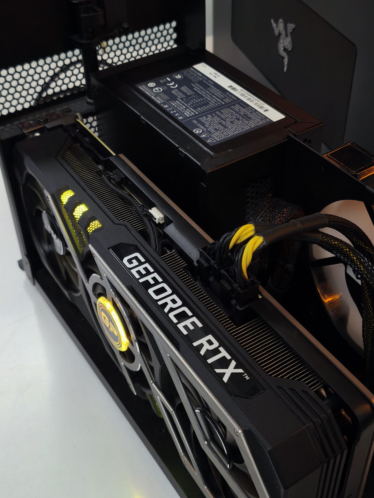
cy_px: 249
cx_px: 187
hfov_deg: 29.1
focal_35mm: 50
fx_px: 720
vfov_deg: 38.2
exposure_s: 1/100
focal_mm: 5.35
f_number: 1.7
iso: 125
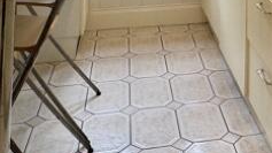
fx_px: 476
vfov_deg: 15.1
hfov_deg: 30.6
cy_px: -144
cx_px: 239
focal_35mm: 66
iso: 80
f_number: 2.2
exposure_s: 1/99
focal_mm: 2.22
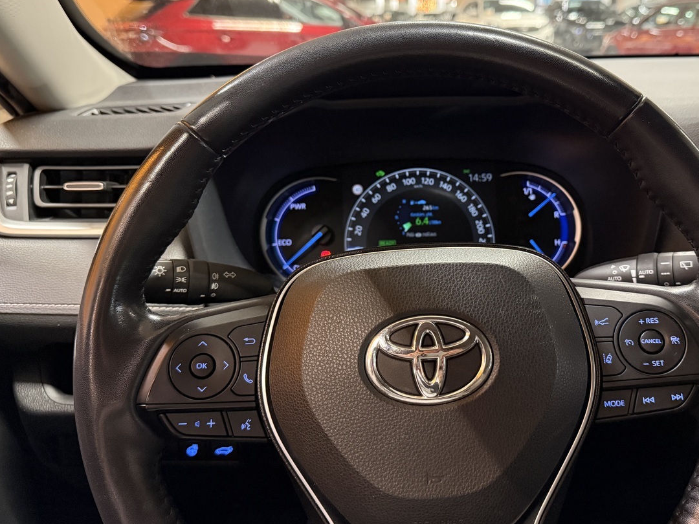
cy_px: 223
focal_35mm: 32
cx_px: 408
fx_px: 646
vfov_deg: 44.0
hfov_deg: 56.5
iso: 800
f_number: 1.78
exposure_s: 1/50
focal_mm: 6.76
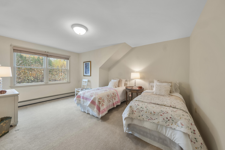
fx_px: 81
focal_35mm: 13
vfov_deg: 85.4
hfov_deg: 108.3
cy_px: 75
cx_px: 112
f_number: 8
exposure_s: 1/8
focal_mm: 8.4
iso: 500
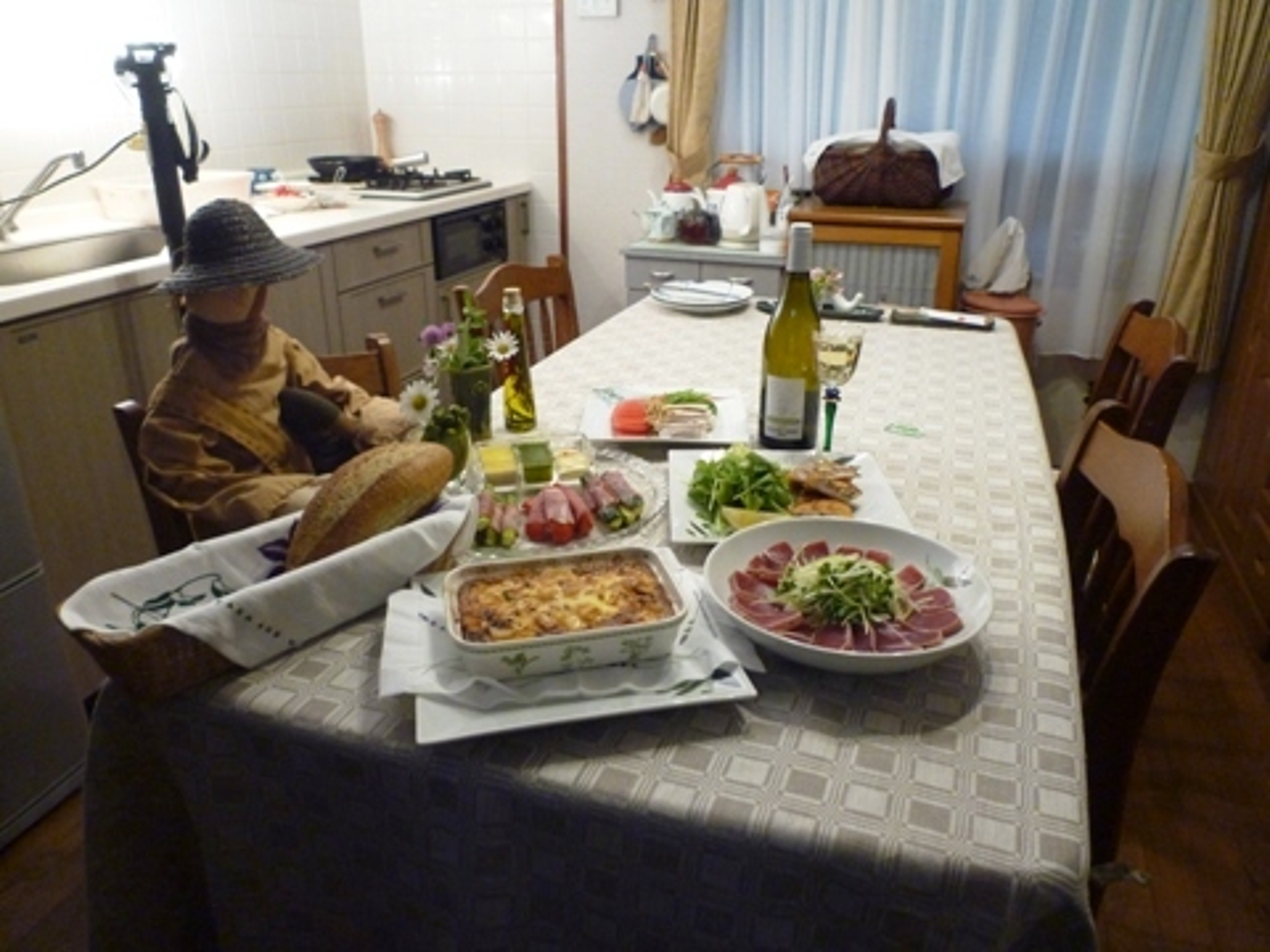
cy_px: 476
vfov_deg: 54.9
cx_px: 635
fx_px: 917
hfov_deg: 69.4
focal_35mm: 25
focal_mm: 4.4
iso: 320
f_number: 2.8
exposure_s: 1/30
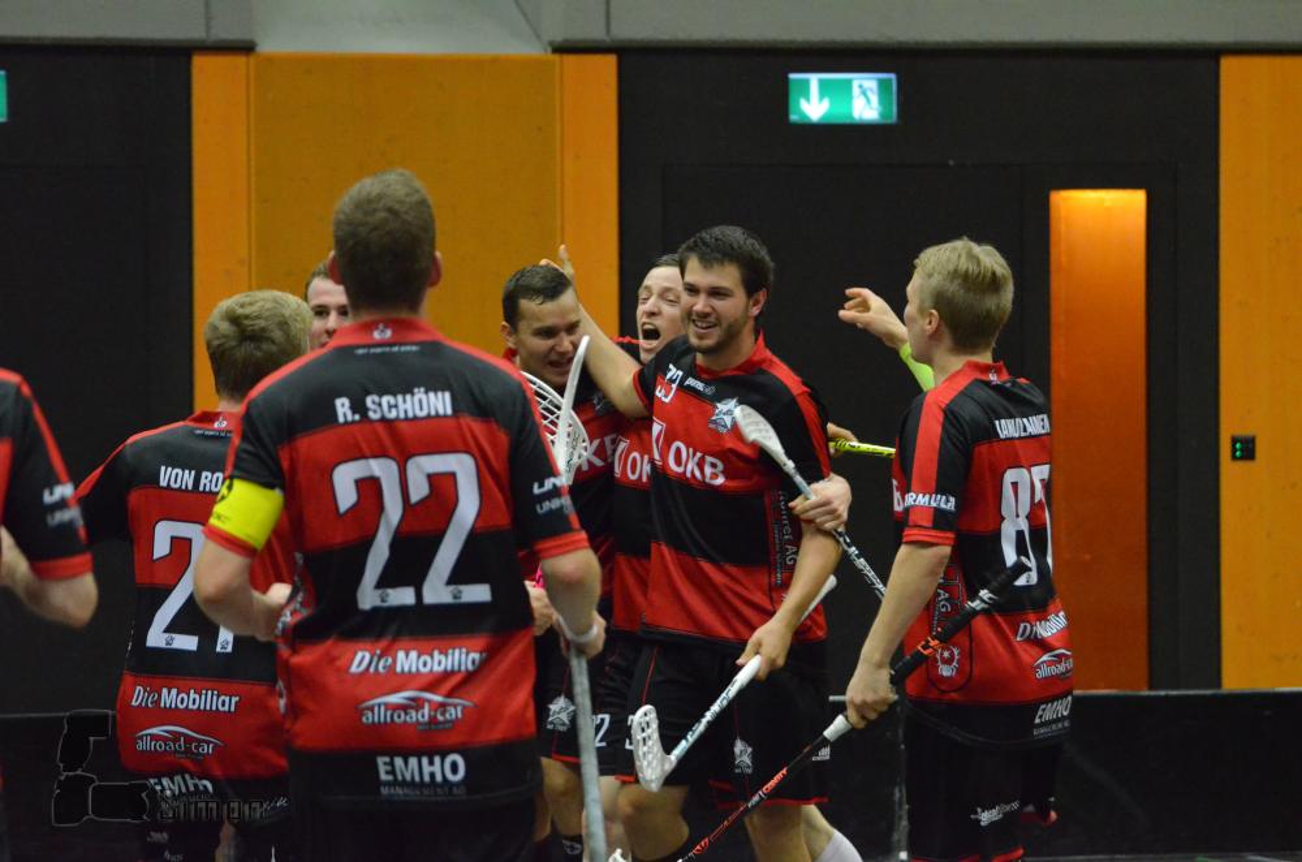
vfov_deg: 6.5
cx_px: 651
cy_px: 431
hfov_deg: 9.8
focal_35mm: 210
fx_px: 7578
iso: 6400
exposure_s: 1/320
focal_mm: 140
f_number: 4.5
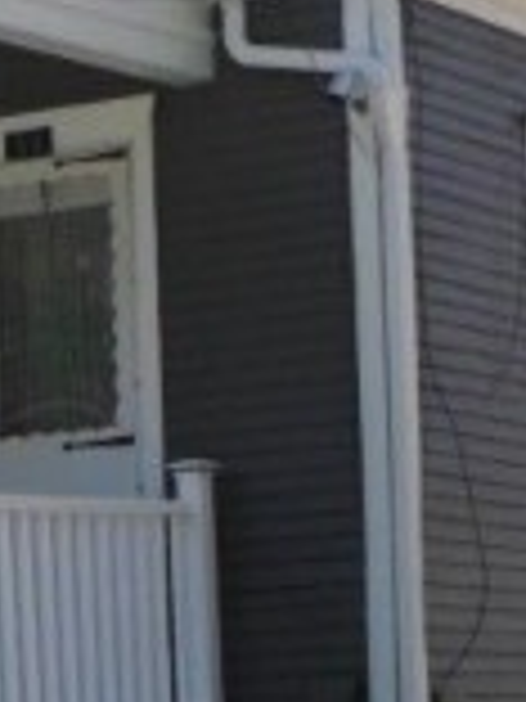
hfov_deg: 8.6
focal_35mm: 172
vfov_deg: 11.5
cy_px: 423
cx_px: 171
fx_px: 3485
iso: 80
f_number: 3
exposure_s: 1/750
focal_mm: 6.3
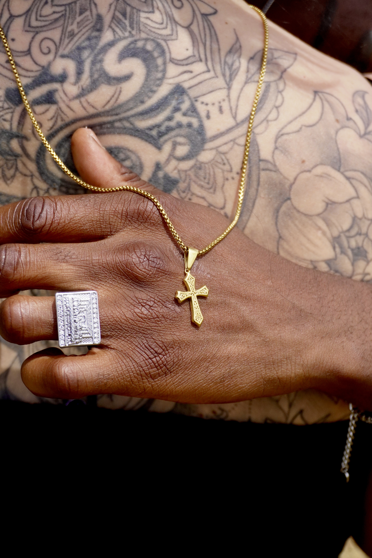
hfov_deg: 23.2
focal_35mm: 58
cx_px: 186
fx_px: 907
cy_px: 279
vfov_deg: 34.2
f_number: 5.6
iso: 800
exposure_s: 1/4000
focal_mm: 39
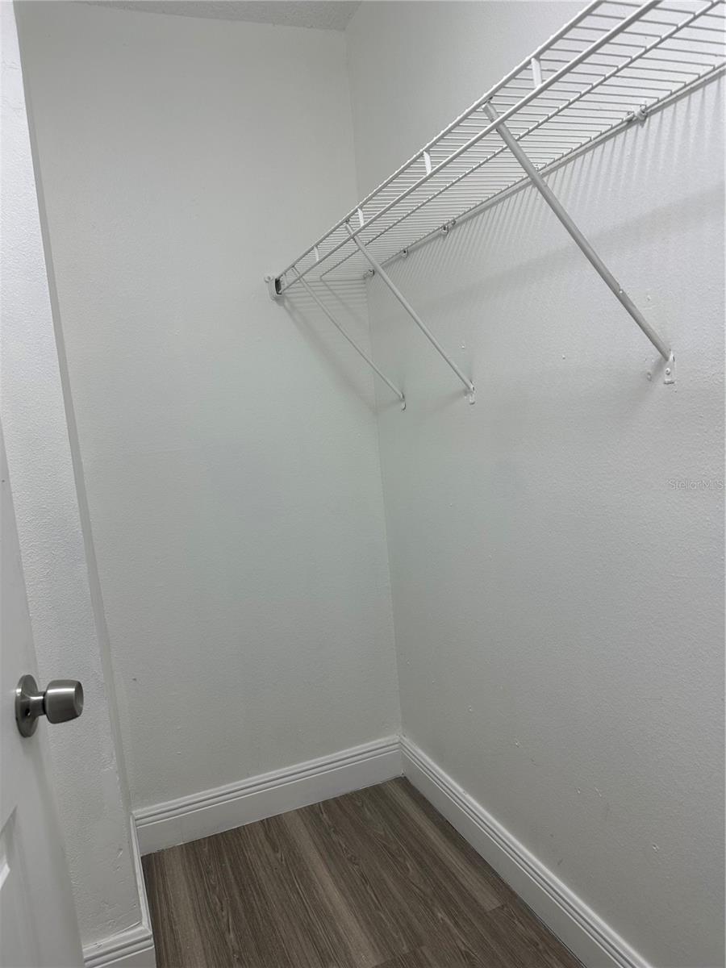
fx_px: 671
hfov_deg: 56.8
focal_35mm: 24
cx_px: 363
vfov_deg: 71.6
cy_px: 484
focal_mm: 6.86
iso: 64
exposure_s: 1/120
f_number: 1.78
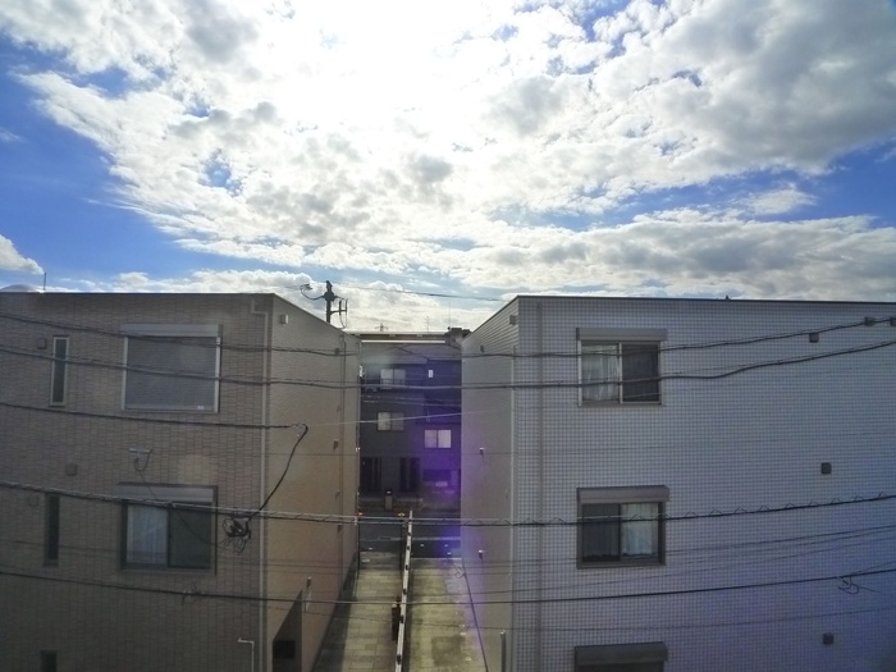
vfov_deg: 56.8
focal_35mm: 24
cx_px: 448
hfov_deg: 71.6
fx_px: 621
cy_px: 336
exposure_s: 1/800
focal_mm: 5.1
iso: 400
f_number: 7.1
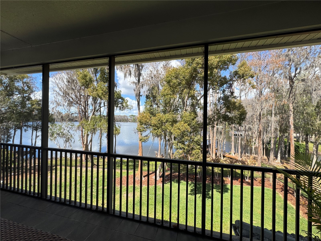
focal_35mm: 14
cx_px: 160
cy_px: 120
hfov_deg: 102.1
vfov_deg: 85.7
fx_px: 130
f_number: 2.2
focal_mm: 2.22
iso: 40
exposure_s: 1/625
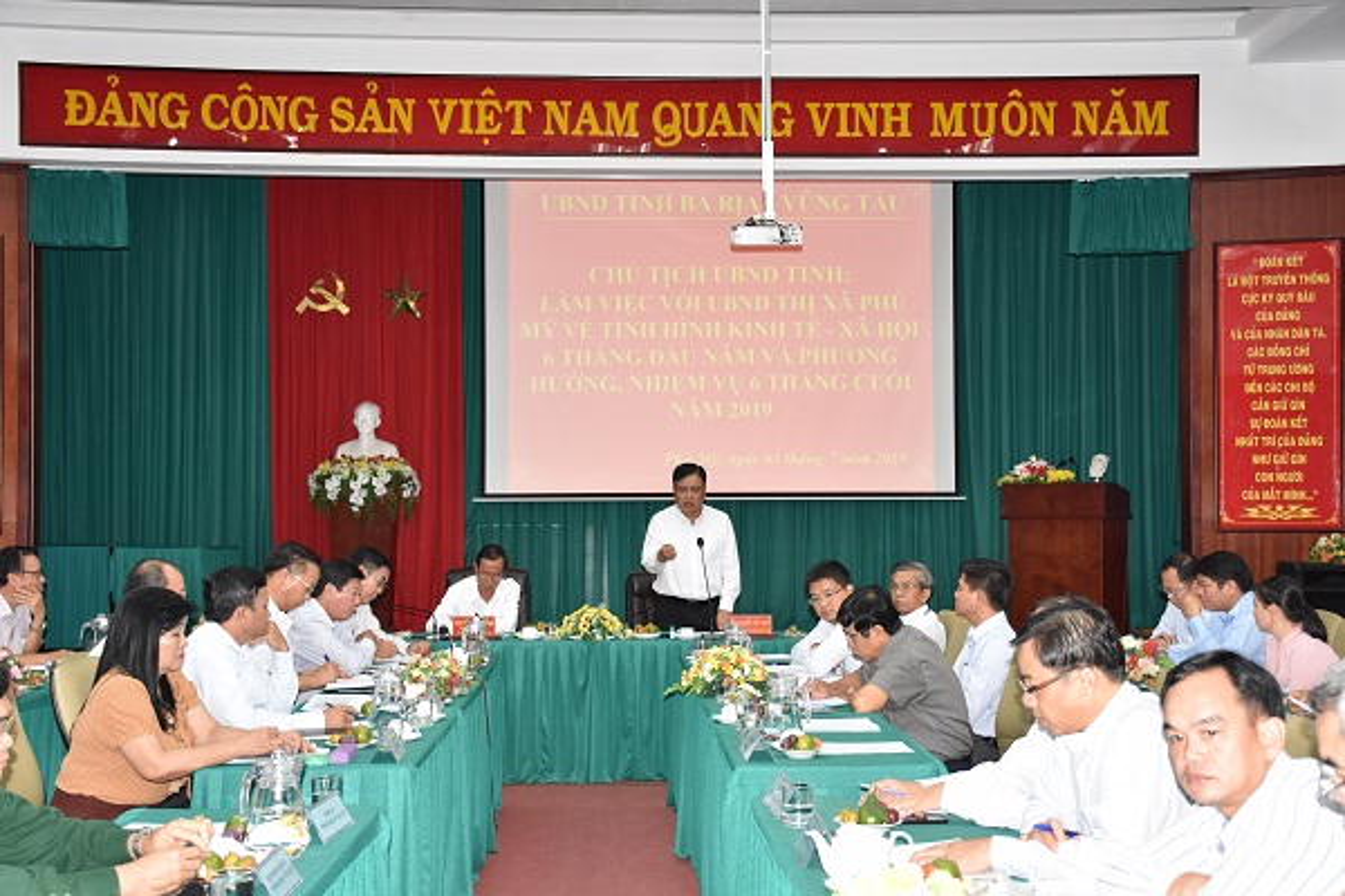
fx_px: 1793
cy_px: 448
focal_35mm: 48
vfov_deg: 28.1
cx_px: 672
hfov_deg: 41.1
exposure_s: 1/80
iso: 1250
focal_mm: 32
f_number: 5.6
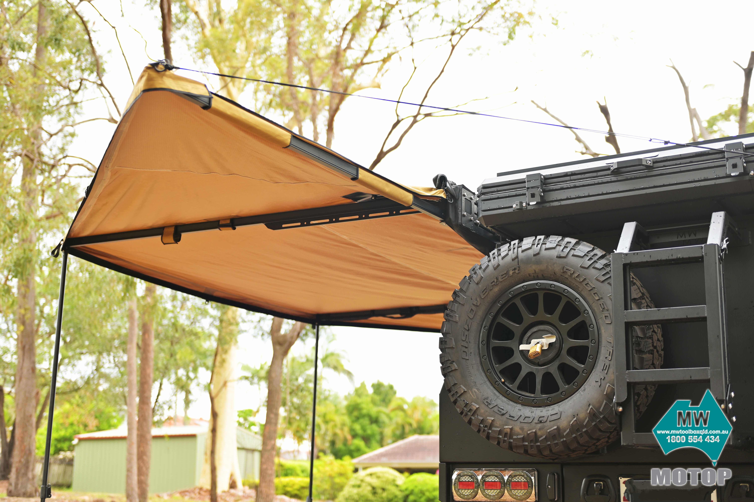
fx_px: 1005
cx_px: 377
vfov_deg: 28.0
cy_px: 251
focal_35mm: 48
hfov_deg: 41.1
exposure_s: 1/60
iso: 100
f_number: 2.8
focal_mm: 48
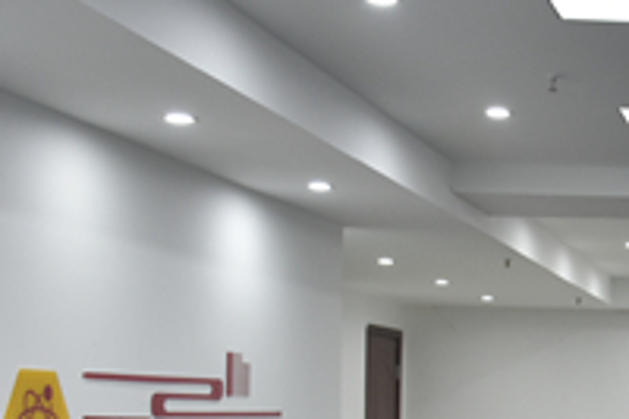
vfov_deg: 16.3
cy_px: 457
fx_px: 1414
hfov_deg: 22.3
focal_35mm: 81
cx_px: 827
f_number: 4.5
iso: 800
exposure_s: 1/80
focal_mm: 18
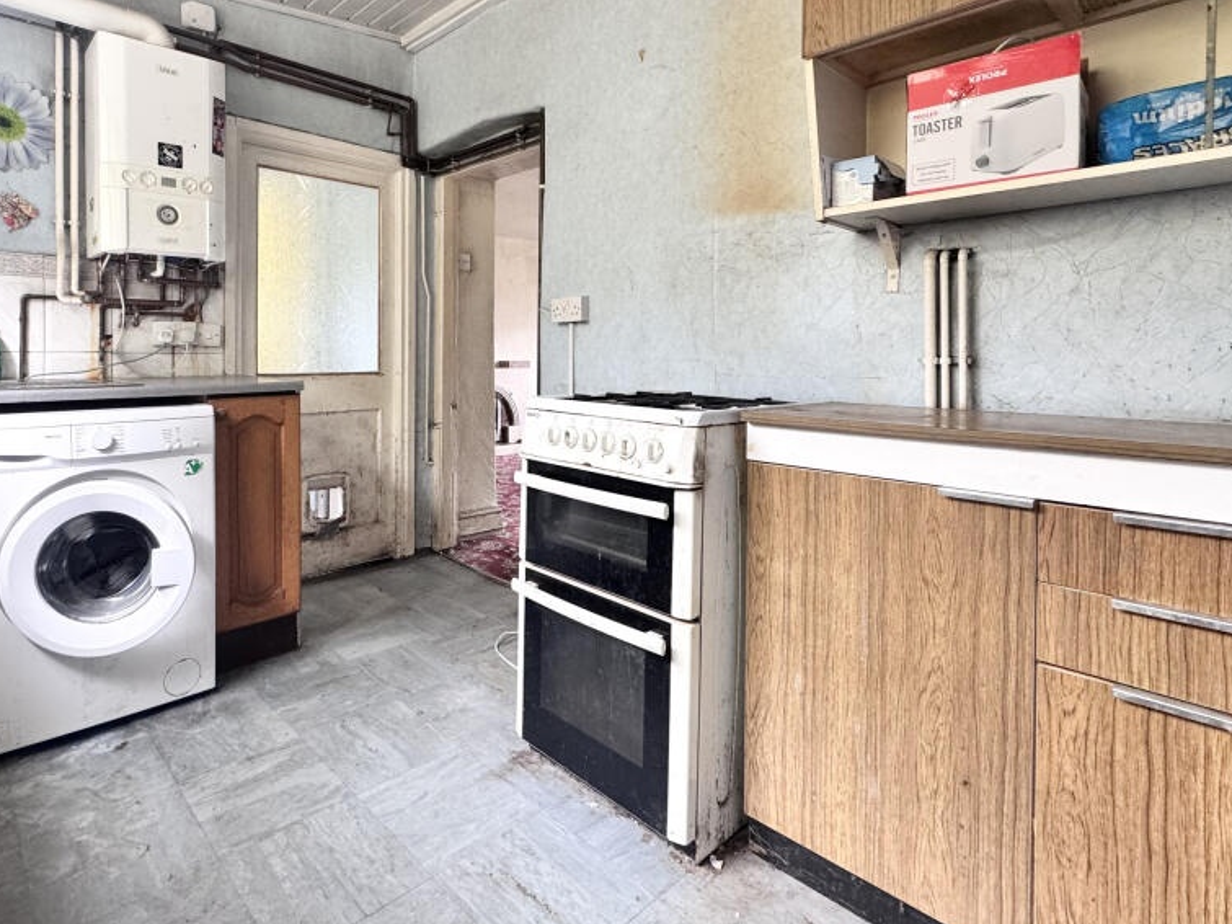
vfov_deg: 67.9
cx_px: 486
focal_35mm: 19
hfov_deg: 83.5
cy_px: 364
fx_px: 676
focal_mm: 2.22
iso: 320
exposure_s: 1/66
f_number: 2.2
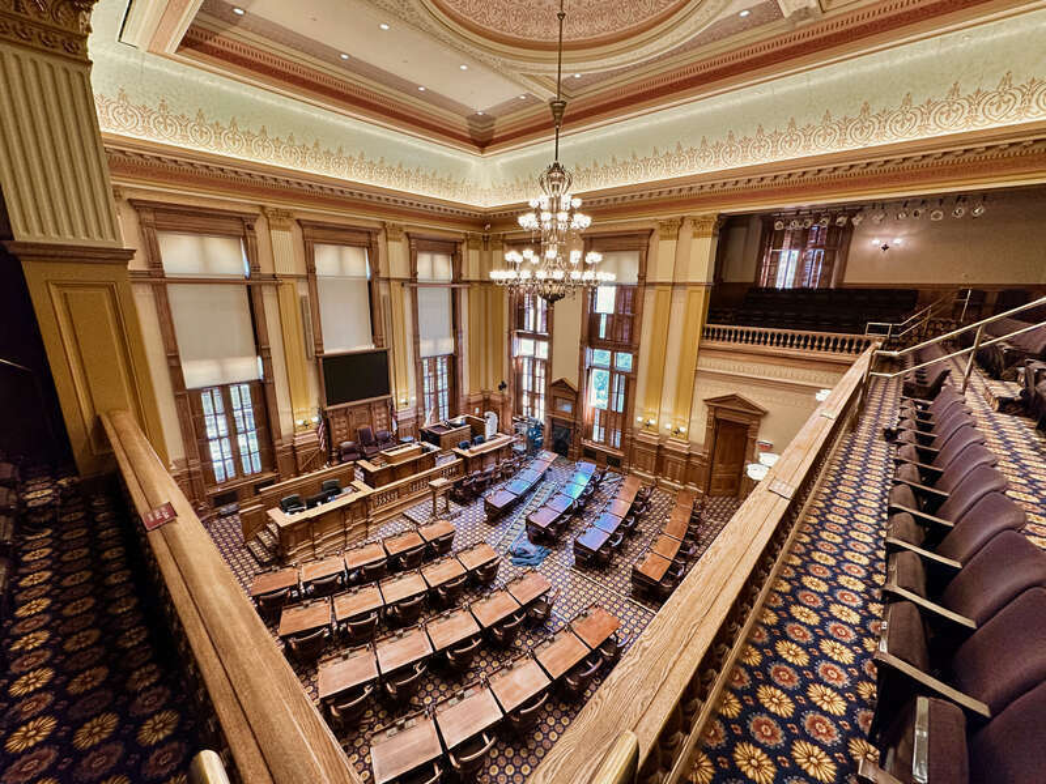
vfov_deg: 85.7
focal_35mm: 14
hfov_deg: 102.1
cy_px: 392
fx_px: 423
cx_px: 523
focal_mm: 2.22
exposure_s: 1/60
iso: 400
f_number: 2.2
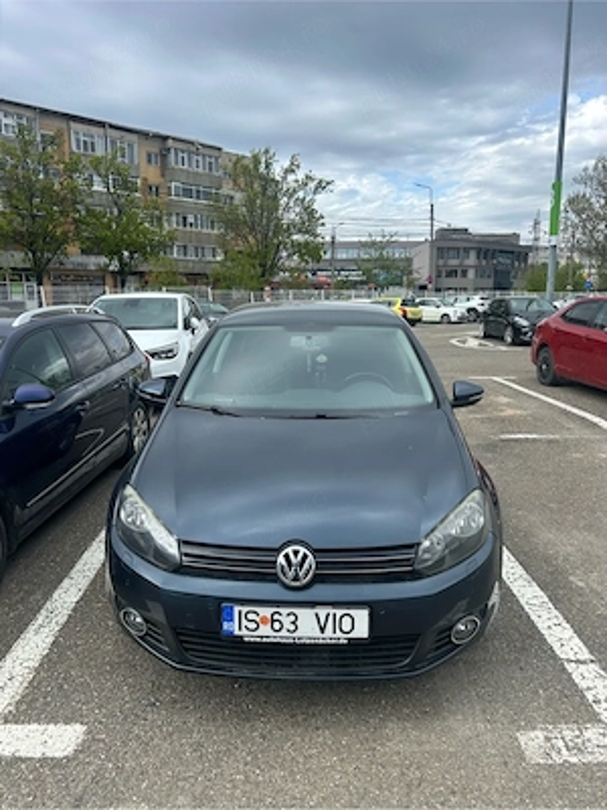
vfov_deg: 67.3
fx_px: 608
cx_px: 304
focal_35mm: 26
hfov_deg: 53.1
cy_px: 405
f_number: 1.5
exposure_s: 1/2123
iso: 50
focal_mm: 5.7
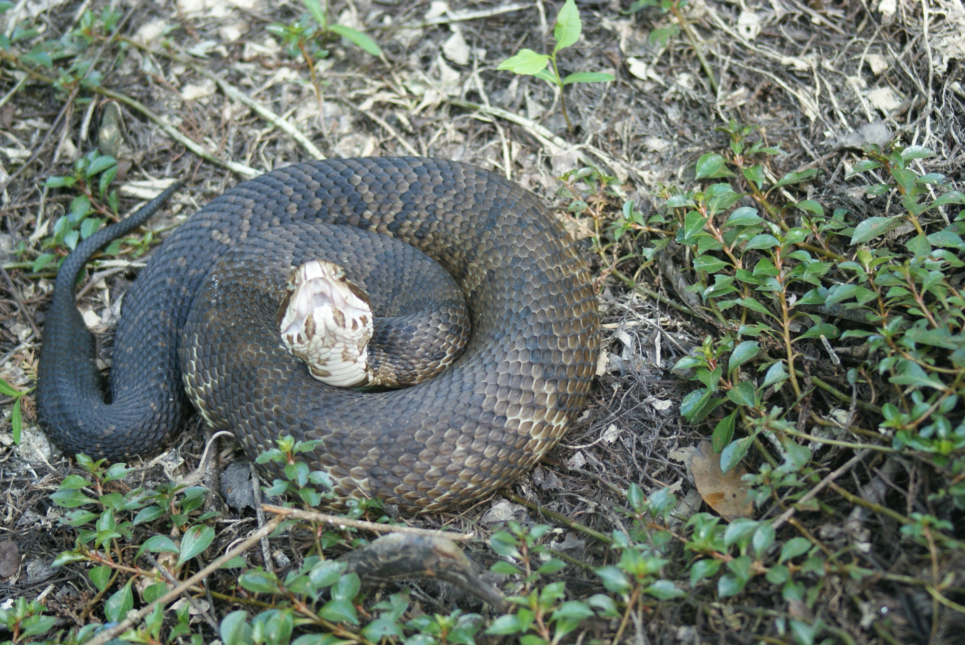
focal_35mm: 112
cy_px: 322
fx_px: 3018
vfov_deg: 12.2
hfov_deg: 18.2
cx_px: 482
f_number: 4.5
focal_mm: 75
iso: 400
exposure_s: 1/80
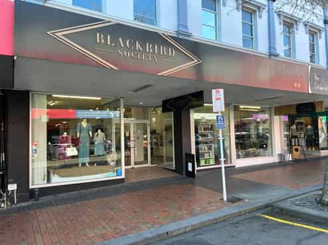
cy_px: 122
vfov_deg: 53.0
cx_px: 164
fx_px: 246
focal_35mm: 26
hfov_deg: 67.3
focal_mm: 5.7
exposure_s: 1/238
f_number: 1.5
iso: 40
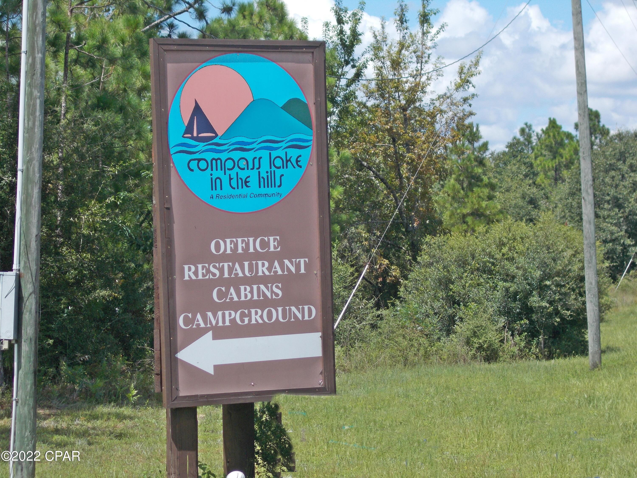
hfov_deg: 15.2
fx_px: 2392
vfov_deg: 11.4
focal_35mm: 130
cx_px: 318
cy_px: 239
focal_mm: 23
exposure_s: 1/250
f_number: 6.5
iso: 80
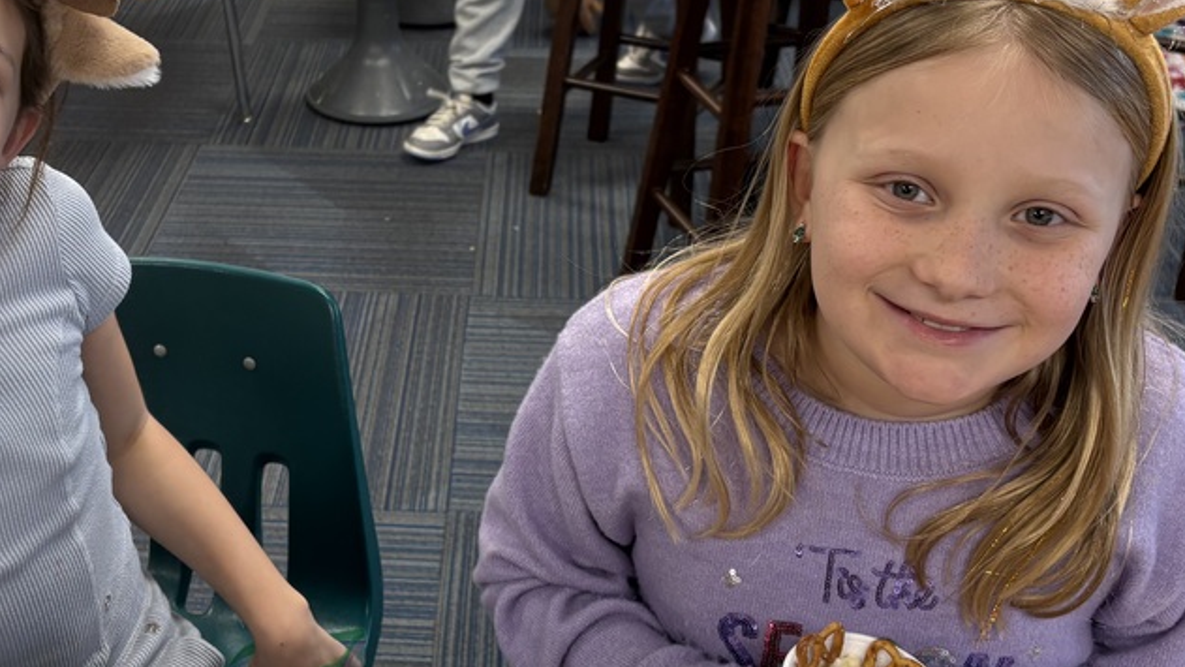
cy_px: 340
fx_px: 1445
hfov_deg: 44.2
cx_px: 439
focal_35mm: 46
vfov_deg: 26.0
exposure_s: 1/60
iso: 100
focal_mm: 5.96
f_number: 1.6
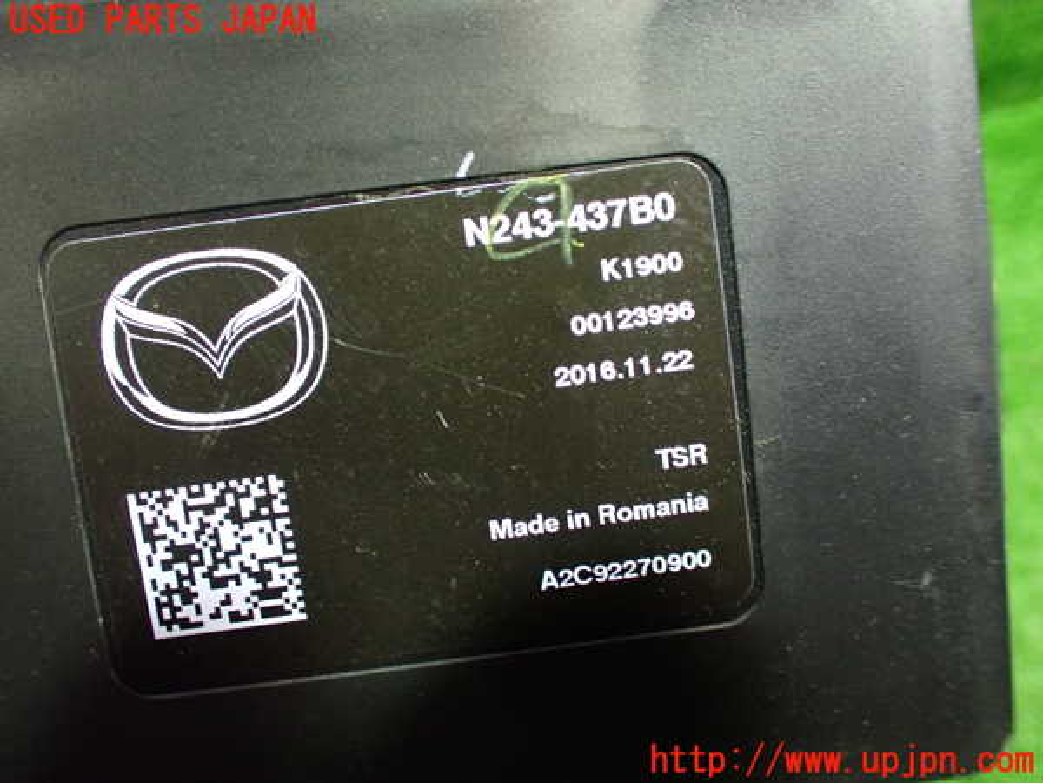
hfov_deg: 60.0
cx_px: 522
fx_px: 904
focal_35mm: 30
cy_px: 392
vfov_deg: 46.8
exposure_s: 1/40
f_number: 2.3
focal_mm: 5.4
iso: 800
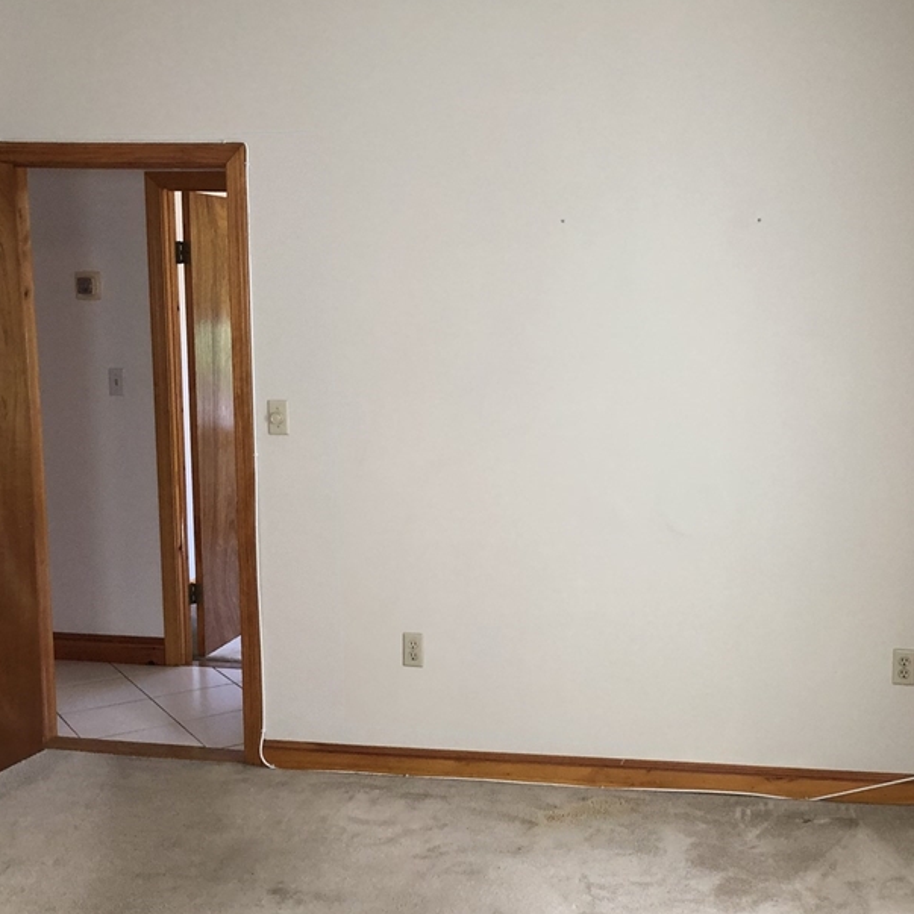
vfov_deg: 40.0
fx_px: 1255
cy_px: 474
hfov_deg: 39.4
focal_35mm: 42
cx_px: 635
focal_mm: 4
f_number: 1.8
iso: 32
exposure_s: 1/24
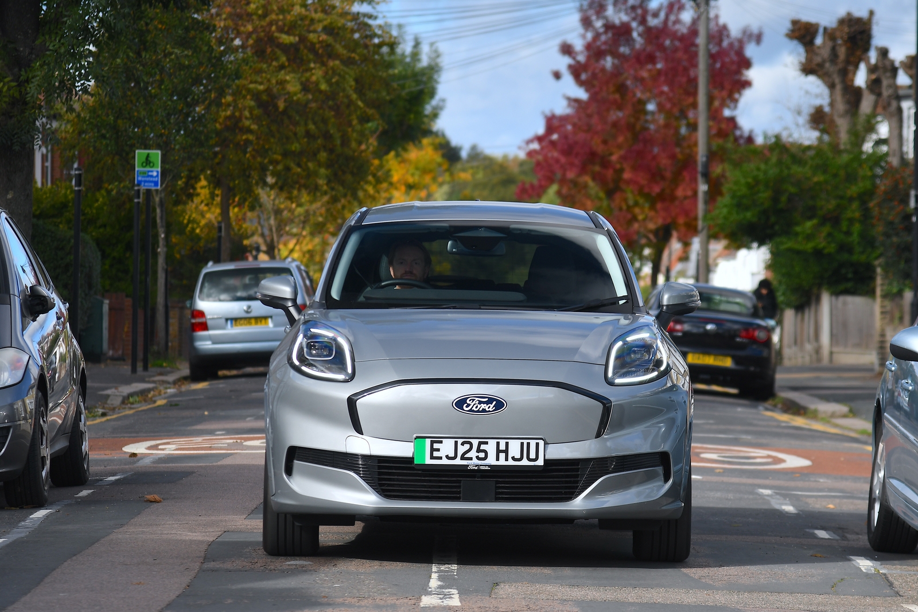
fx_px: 4590
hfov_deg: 11.4
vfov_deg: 7.6
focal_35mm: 180
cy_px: 306
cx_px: 459
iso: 200
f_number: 4
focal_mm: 120
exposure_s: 1/320
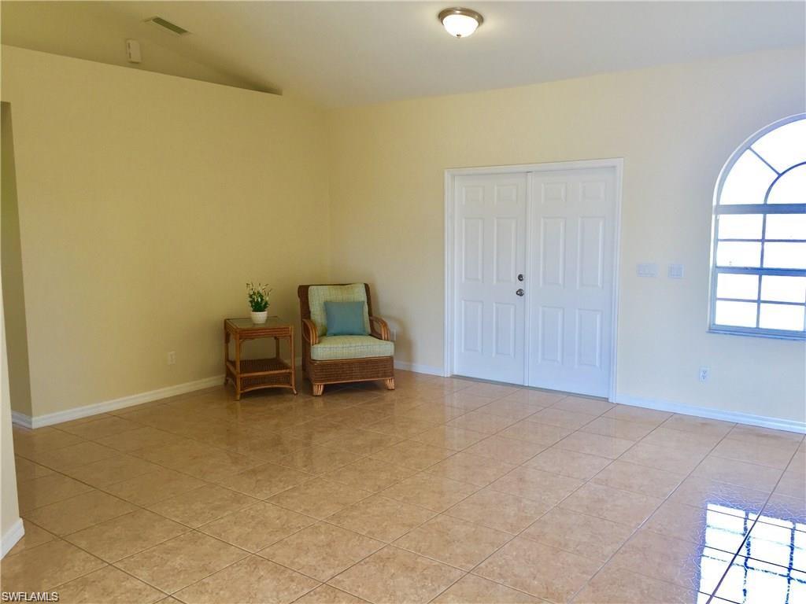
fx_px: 675
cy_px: 302
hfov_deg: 61.7
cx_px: 403
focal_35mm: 29
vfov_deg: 48.2
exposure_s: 1/60
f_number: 2.2
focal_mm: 4.15
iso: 32
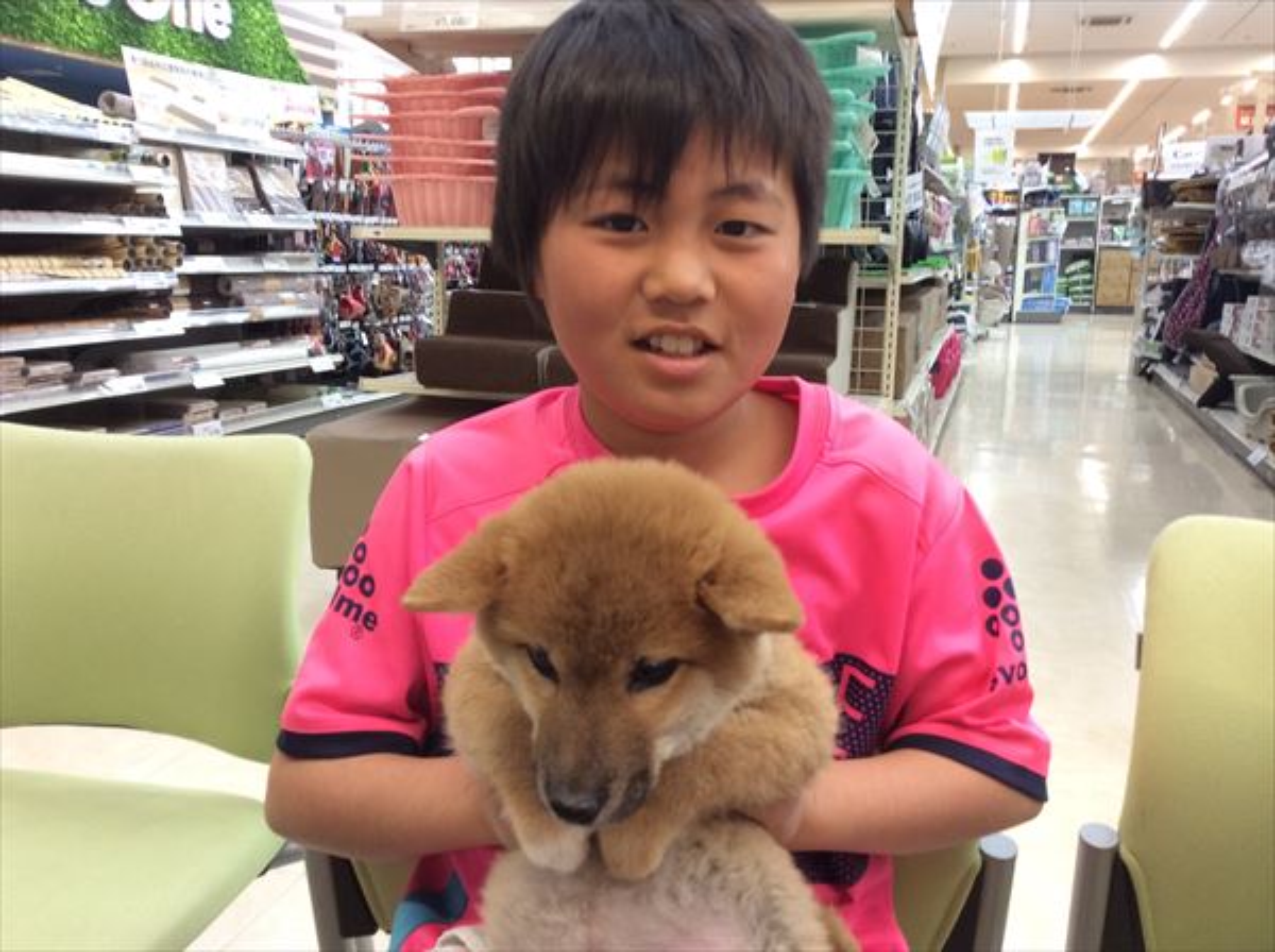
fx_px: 1177
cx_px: 638
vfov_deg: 44.0
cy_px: 476
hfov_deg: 56.9
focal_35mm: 32
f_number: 2.4
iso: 64
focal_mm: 3.3
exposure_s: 1/24
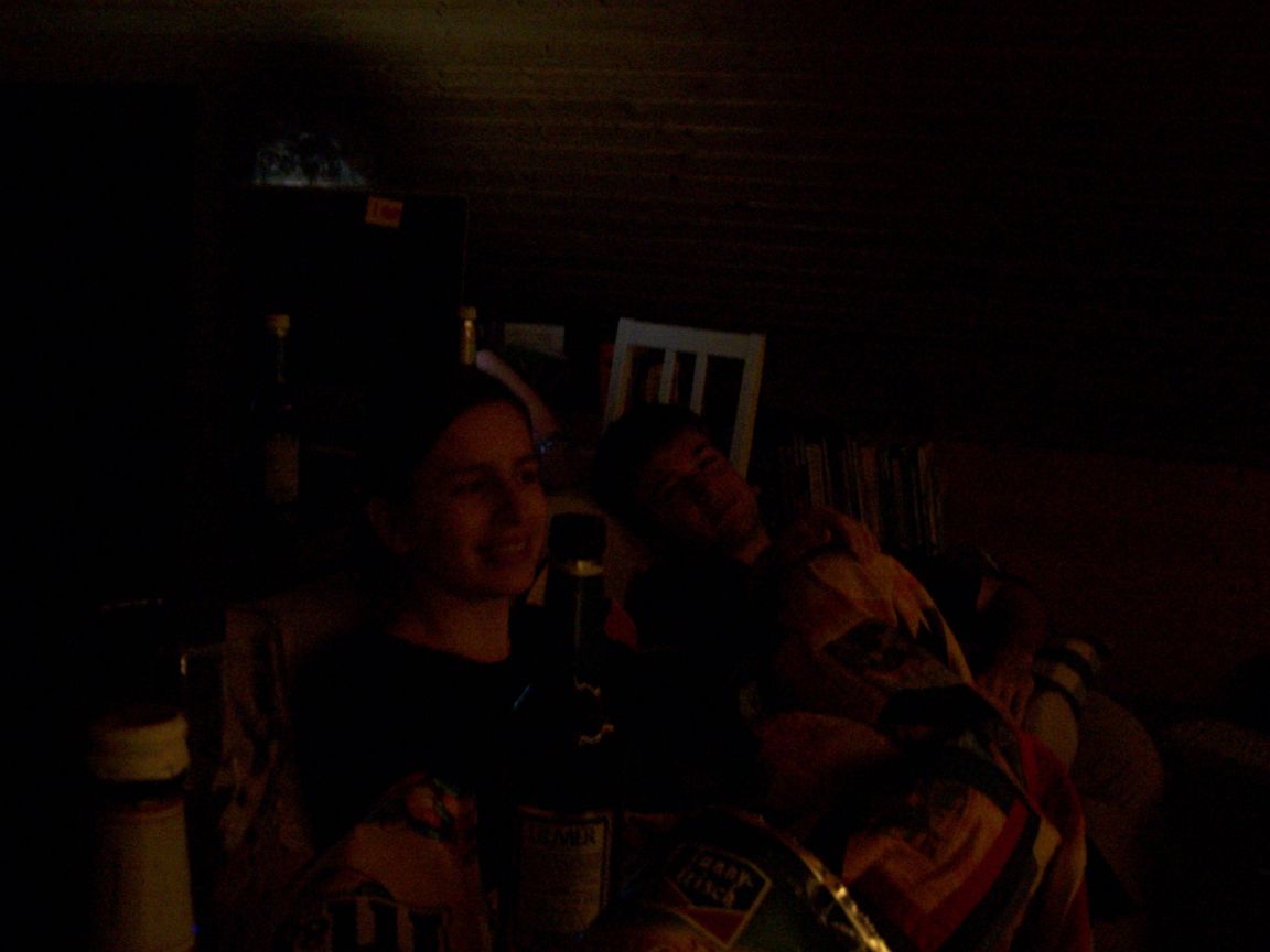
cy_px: 476
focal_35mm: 43
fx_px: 1578
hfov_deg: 43.9
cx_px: 635
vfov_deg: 33.6
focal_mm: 7.1
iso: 400
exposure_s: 1/4
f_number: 2.9
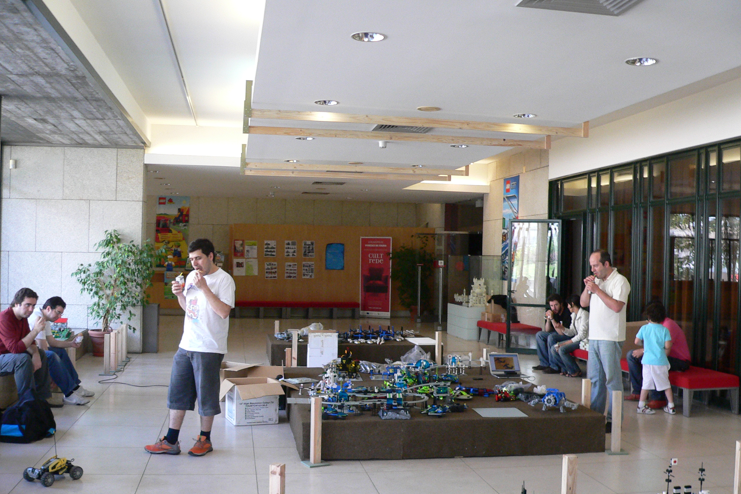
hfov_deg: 50.7
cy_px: 279
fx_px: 782
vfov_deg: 35.0
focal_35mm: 38
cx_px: 368
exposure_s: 1/60
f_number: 2.8
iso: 200
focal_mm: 6
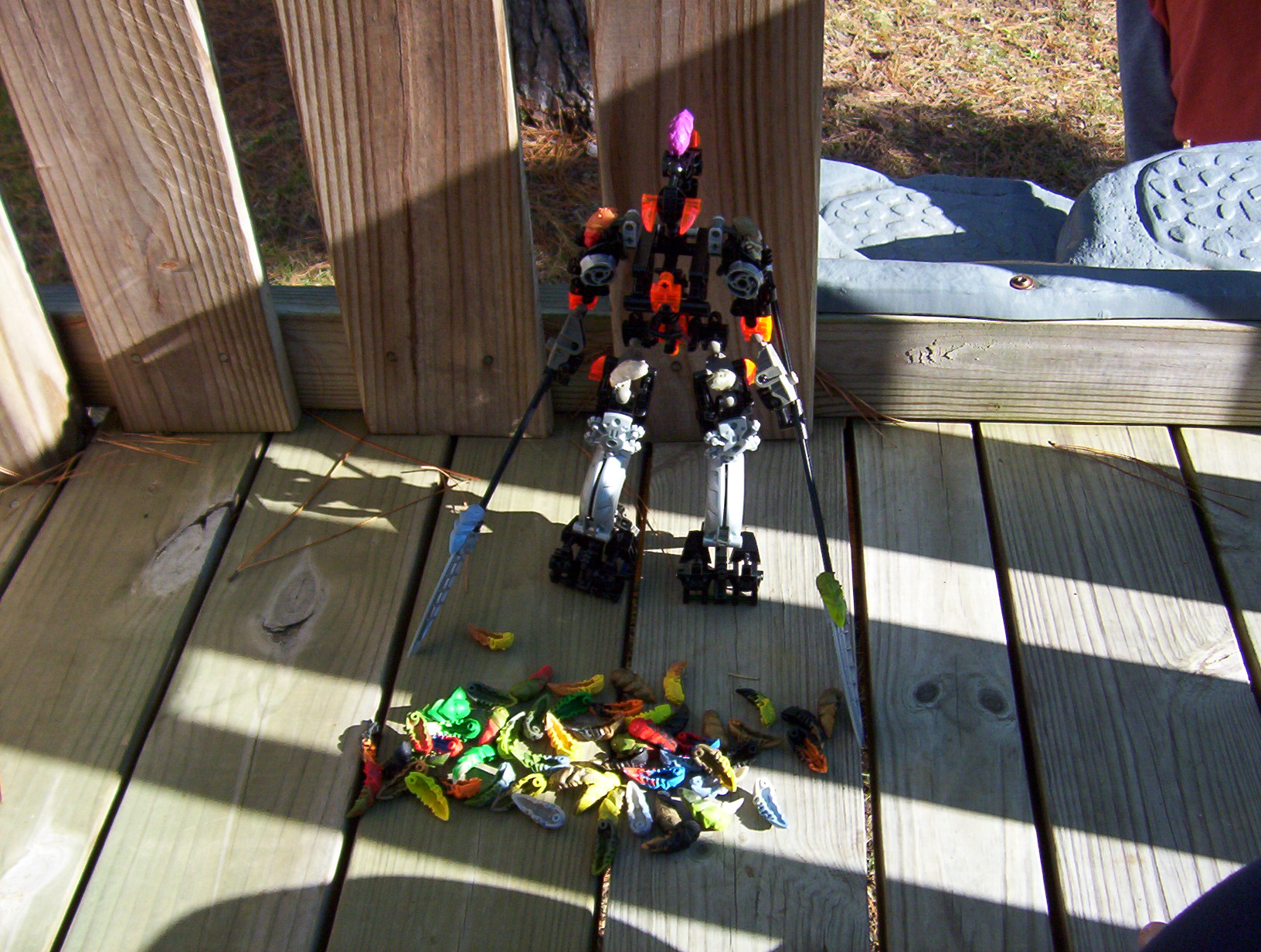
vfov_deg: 39.8
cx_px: 630
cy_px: 476
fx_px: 1315
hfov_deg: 51.2
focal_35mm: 36
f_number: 2.76
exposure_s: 1/692
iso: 100
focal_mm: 5.54
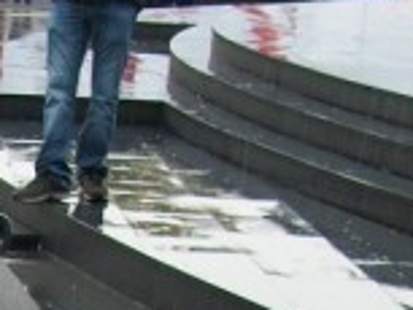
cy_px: 660
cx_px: -302
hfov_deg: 10.5
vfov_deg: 7.9
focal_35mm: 178
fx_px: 2125
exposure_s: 1/110
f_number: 2.9
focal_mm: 5.7
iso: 80
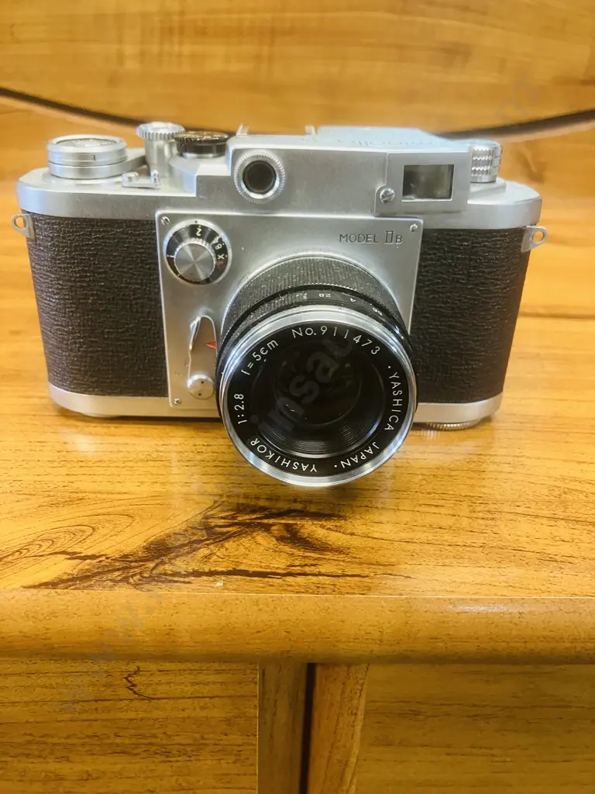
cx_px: 298
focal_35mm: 28
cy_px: 397
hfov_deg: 49.7
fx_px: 642
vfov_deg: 63.4
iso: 250
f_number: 1.8
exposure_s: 1/33
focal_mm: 3.99
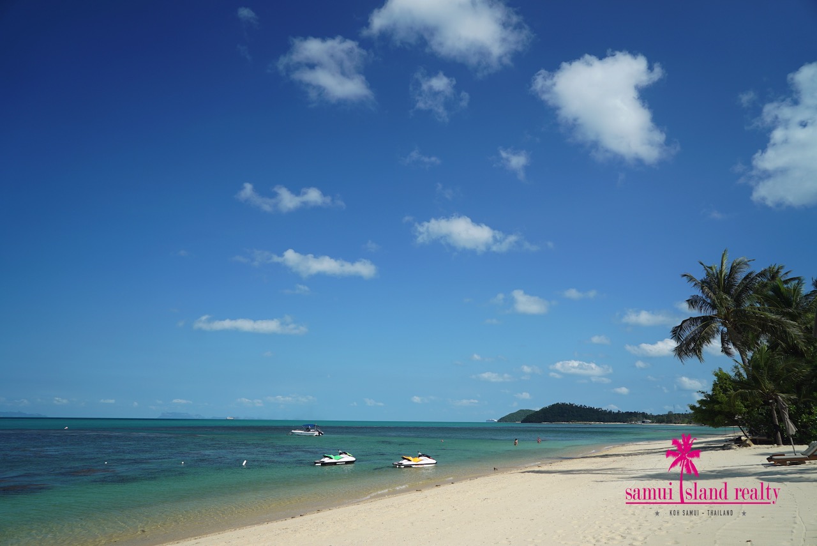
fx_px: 545
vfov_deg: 53.2
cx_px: 408
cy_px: 273
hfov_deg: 73.7
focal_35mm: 24
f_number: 4
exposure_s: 1/400
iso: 100
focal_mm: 24
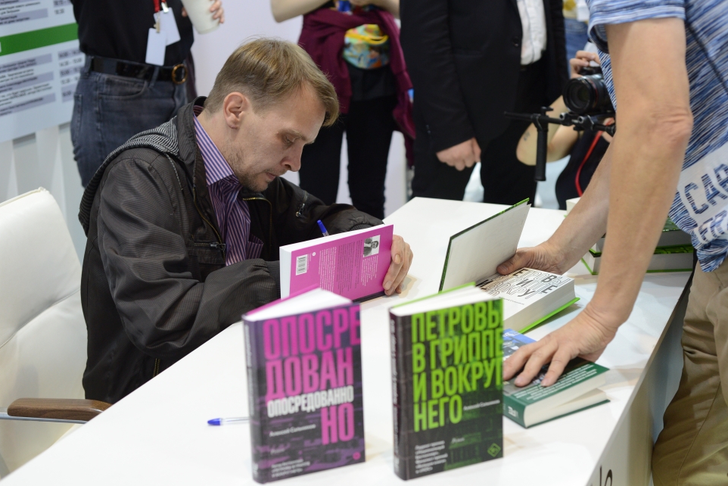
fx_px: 1052
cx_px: 367
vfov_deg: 26.0
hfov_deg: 38.2
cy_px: 238
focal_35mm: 52
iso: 1600
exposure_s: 1/125
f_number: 3.5
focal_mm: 50
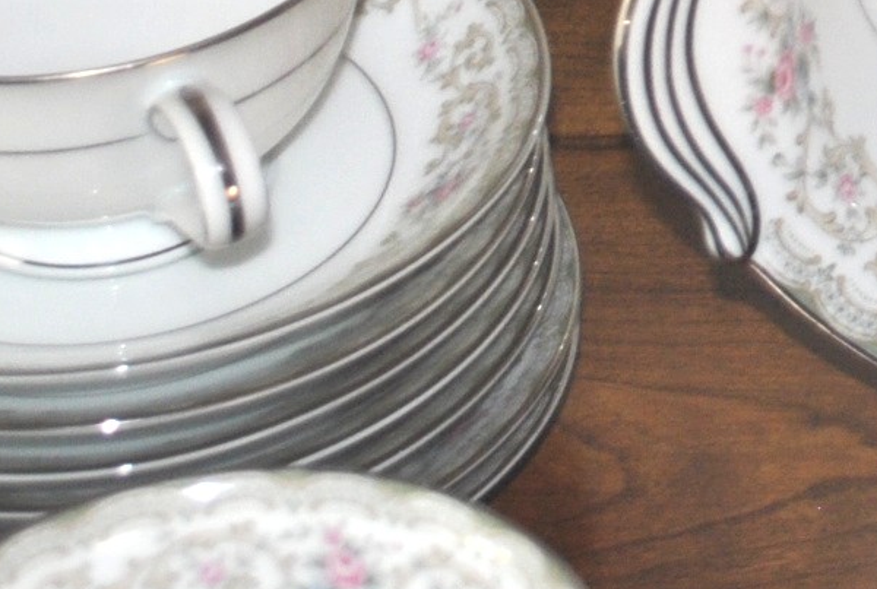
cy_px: -735
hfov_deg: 8.1
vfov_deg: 5.5
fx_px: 6006
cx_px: 1425
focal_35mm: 246
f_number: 5
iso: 200
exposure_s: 1/60
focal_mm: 34
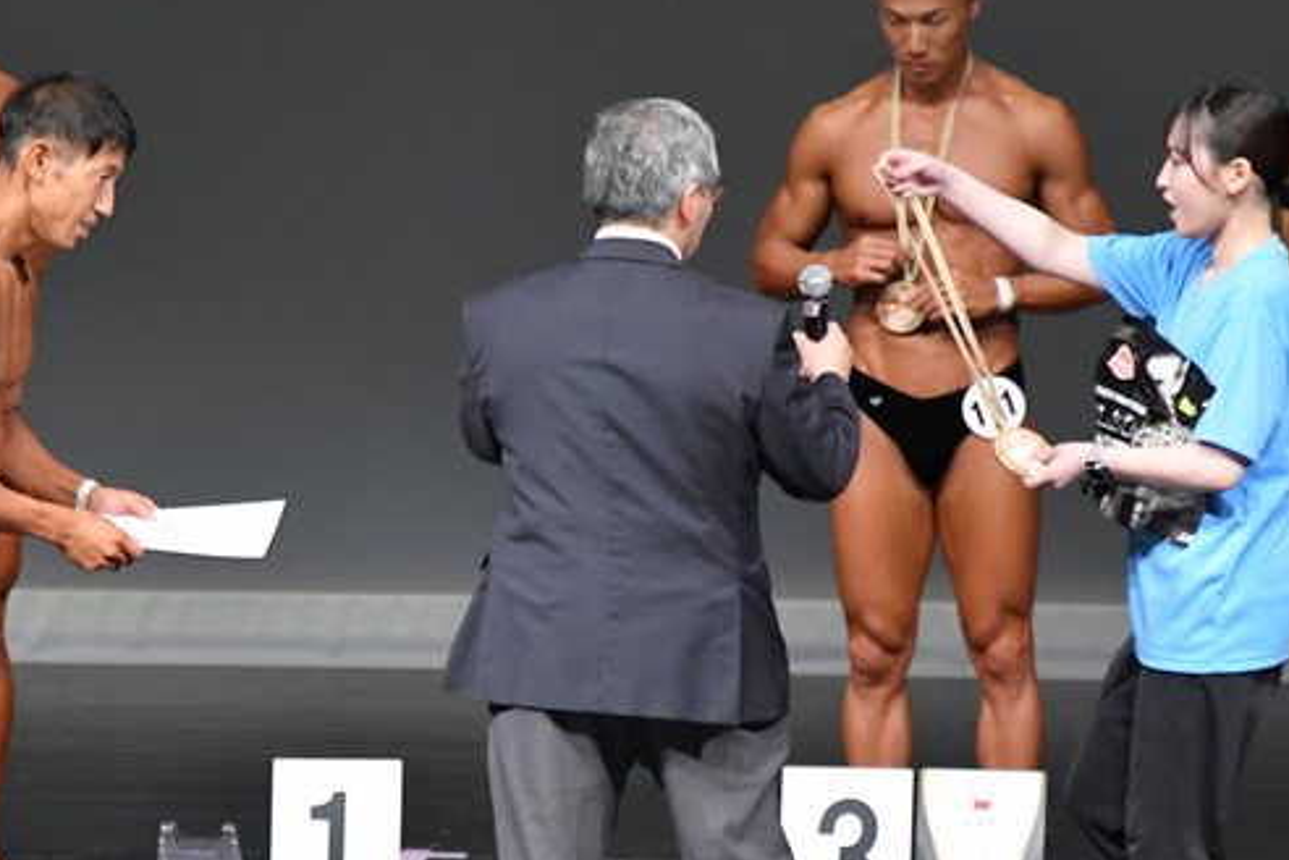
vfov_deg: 2.5
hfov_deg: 3.8
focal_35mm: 543
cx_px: 292
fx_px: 19441
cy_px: 579
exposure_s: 1/400
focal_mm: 230
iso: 5000
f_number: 5.6
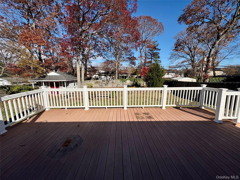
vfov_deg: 85.7
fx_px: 97
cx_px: 120
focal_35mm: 14
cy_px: 90
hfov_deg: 102.1
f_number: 2.2
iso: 50
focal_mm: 2.22
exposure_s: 1/3906
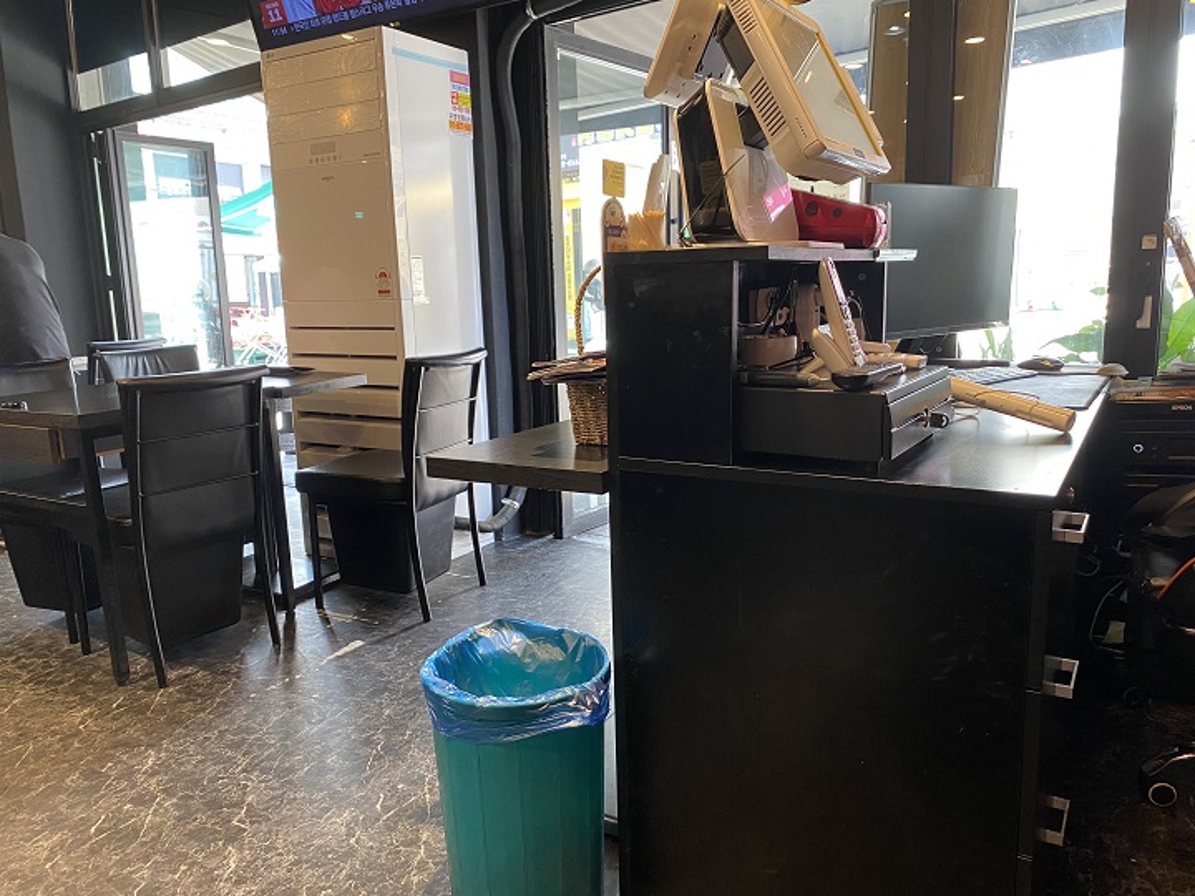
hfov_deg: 67.3
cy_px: 448
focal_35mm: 26
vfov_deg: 53.1
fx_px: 898
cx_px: 598
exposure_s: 1/60
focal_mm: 4.25
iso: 160
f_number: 1.8
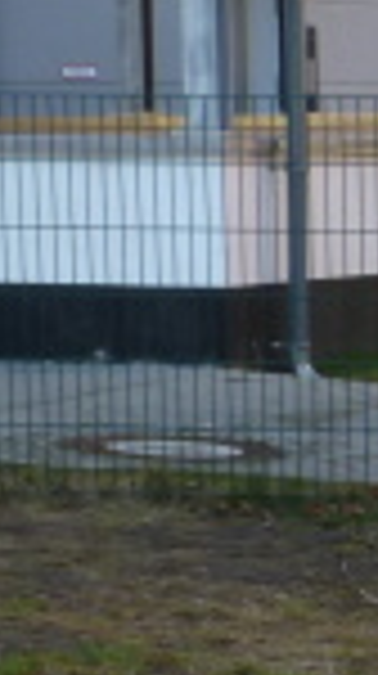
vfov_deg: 8.2
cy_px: 796
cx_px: 1647
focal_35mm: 262
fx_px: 4684
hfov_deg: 4.2
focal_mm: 8.1
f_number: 4
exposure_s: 1/125
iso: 80
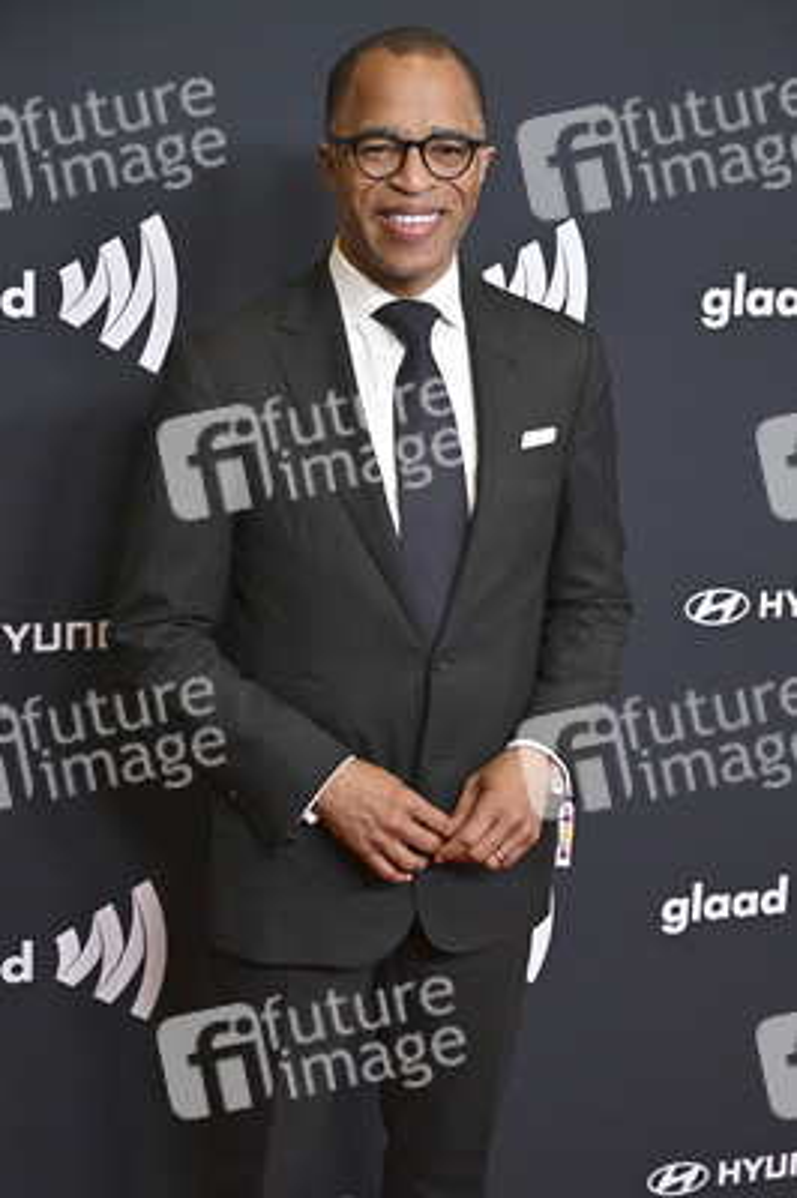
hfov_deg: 20.9
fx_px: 2162
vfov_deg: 31.0
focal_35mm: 65
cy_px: 599
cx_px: 398
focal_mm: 65
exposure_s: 1/250
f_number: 5.6
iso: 4000
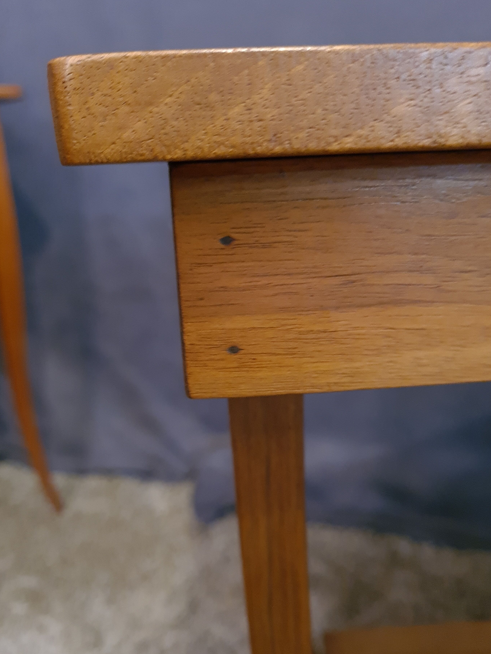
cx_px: 258
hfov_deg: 48.2
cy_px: 343
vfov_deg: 61.6
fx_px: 548
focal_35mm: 29
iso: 640
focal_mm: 5.4
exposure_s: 1/25
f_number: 1.8
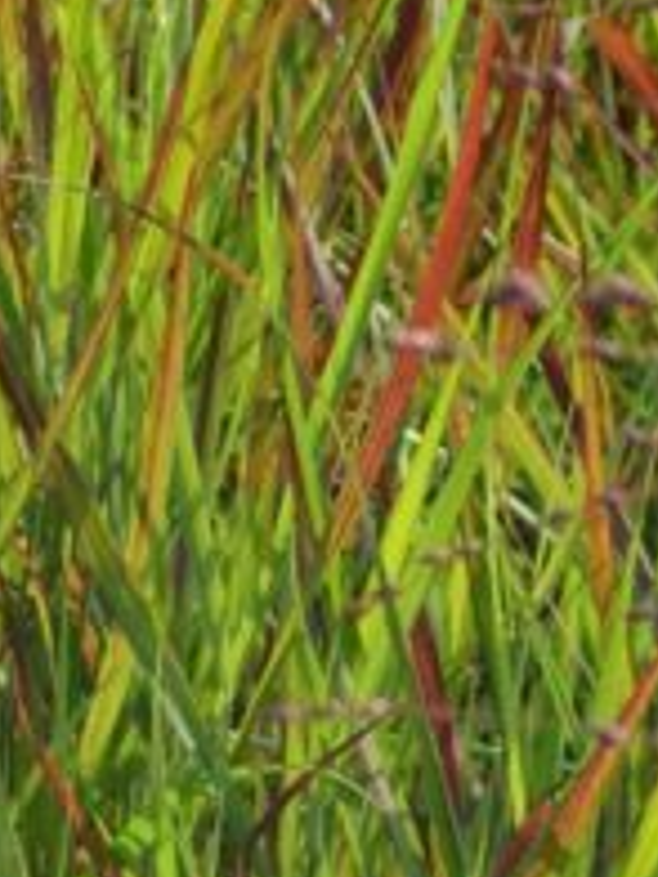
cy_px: -125
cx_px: 208
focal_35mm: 301
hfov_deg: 4.9
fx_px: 7629
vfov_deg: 6.5
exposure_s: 1/800
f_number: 9
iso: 640
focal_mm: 40
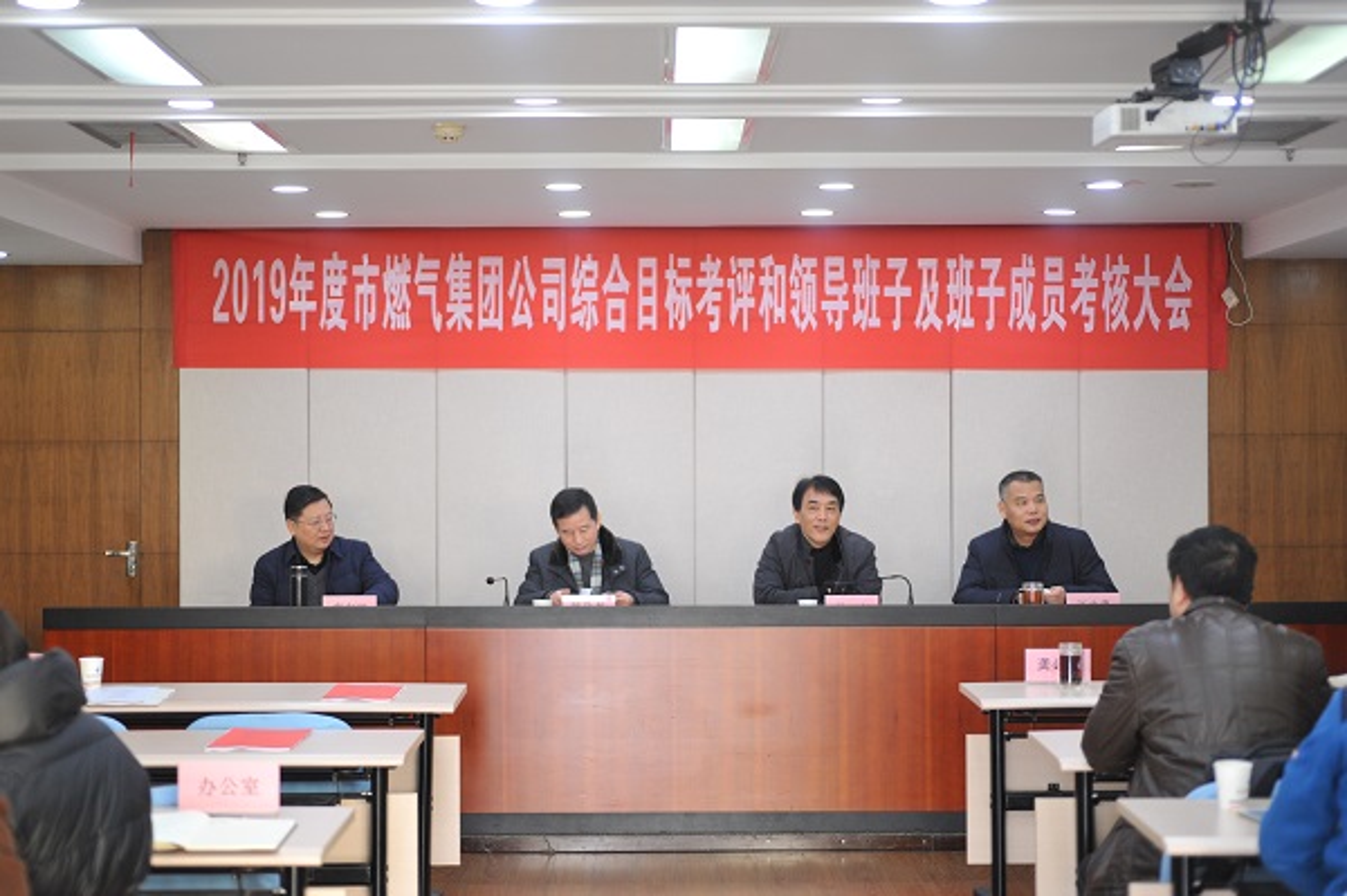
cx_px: 674
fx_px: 2243
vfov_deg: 22.6
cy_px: 448
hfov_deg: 33.4
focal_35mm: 60
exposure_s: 1/160
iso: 1600
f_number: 2.8
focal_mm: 60
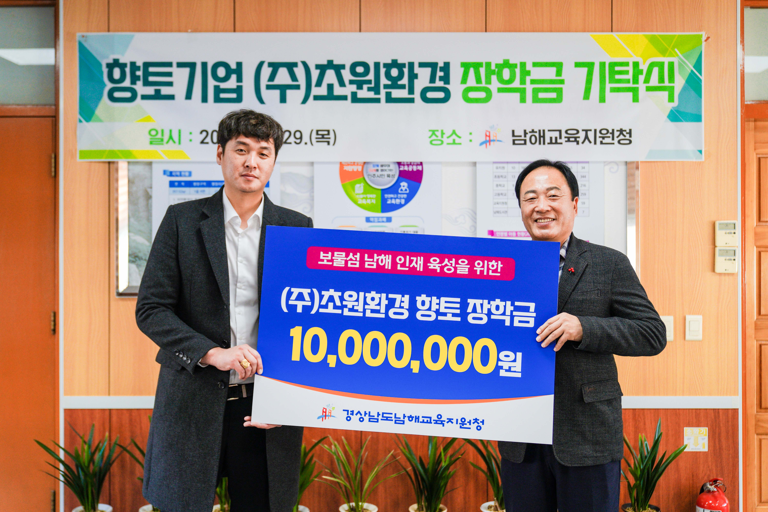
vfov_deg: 33.4
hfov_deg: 48.5
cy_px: 256
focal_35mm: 40
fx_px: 853
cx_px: 384
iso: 500
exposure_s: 1/320
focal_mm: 40
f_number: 2.8
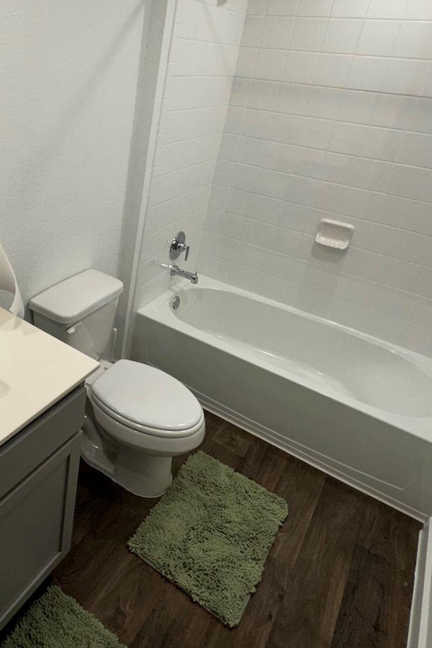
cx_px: 88
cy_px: 255
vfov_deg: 68.6
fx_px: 468
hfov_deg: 47.0
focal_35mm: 26
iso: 100
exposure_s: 1/120
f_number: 2.2
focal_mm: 2.22
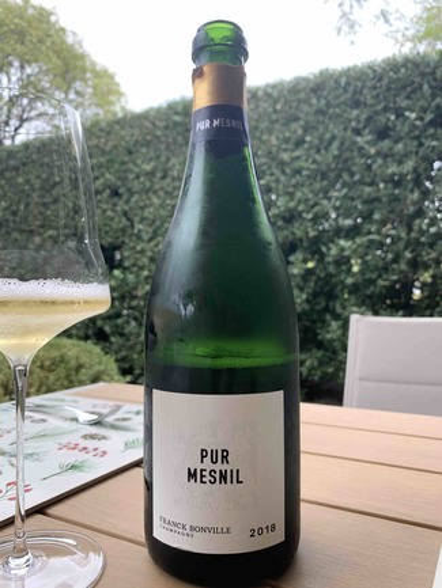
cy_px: 294
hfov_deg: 53.1
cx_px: 221
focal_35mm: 26
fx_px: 442
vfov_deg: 67.3
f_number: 1.8
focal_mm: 4.25
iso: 25
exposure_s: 1/137
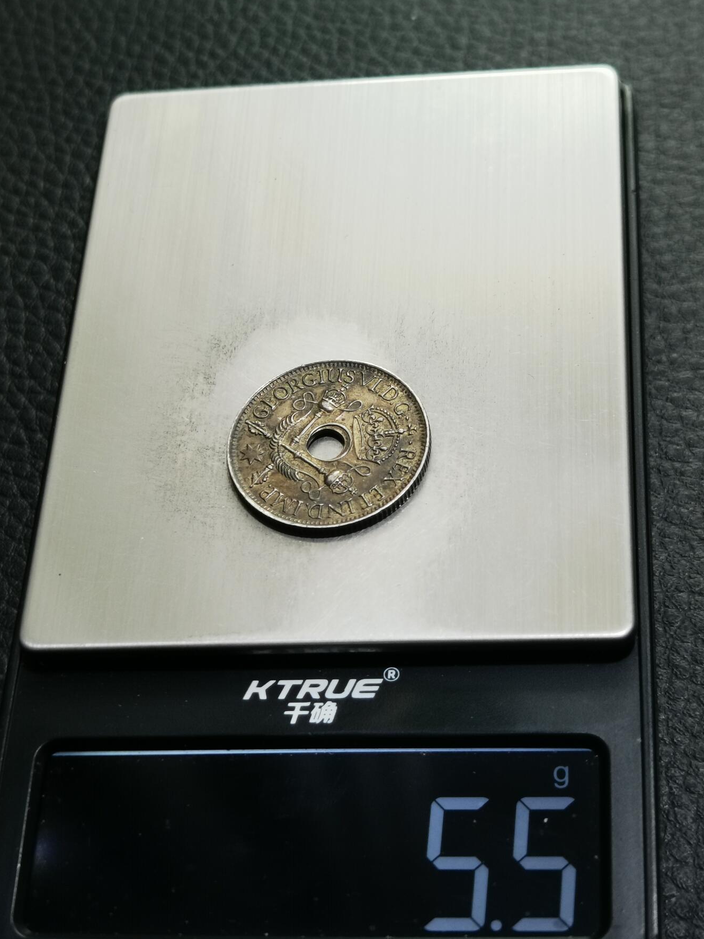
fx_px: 1735
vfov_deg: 30.3
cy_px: 471
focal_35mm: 64
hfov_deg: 22.9
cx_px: 355
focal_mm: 6.67
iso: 100
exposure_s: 1/100
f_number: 1.9
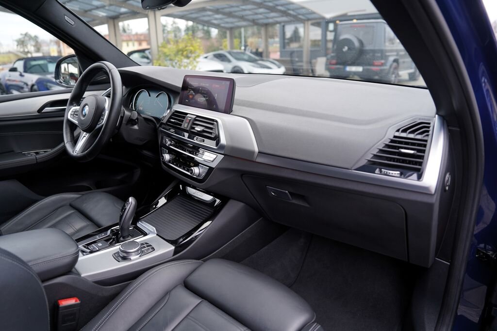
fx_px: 331
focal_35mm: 24
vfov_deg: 53.1
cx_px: 248
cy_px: 166
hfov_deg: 73.7
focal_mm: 24
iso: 100
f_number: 2.8
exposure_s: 1/30
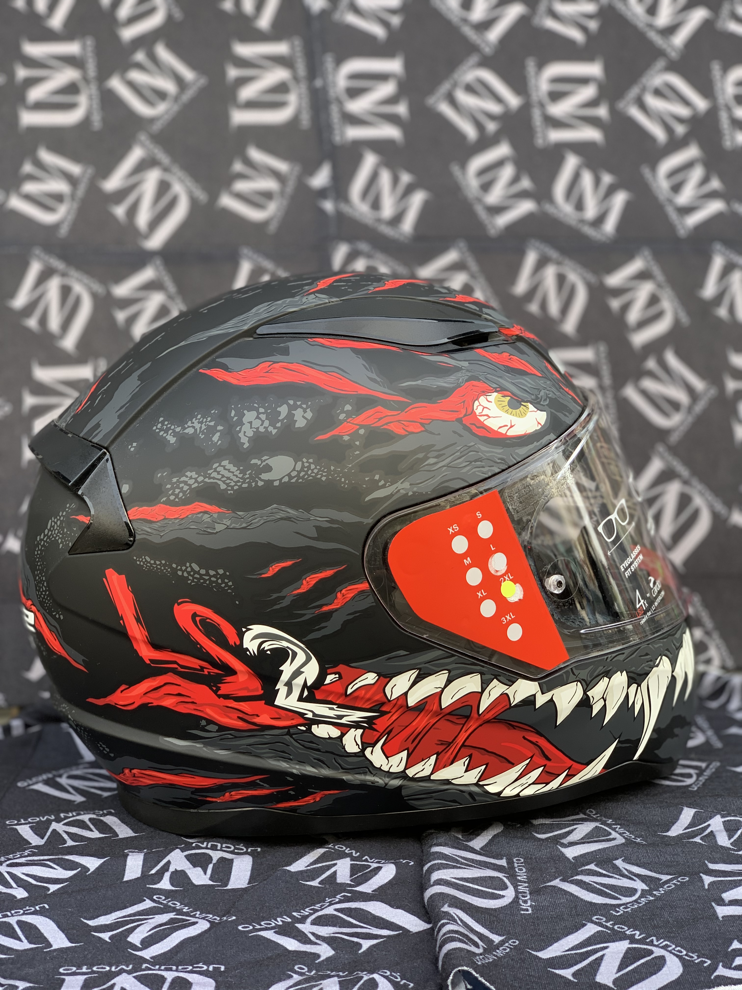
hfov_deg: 28.0
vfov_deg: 36.8
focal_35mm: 52
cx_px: 371
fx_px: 1486
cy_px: 495
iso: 32
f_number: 2.4
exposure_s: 1/122
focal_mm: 6
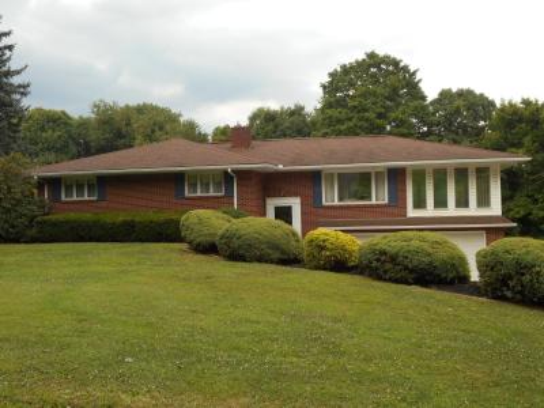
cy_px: 204
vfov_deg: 36.8
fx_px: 613
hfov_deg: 47.9
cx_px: 272
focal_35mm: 39
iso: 80
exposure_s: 1/100
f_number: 4.5
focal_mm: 6.9
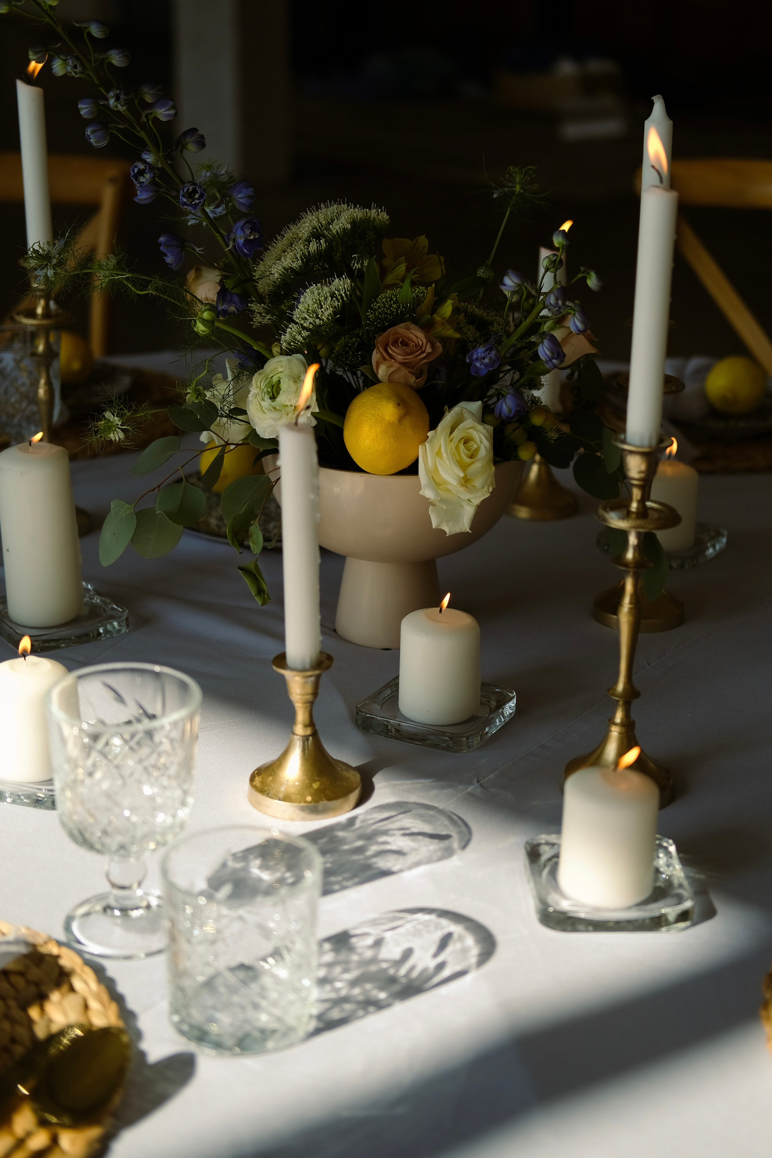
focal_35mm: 53
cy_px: 579
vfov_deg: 37.5
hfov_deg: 25.5
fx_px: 1705
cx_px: 386
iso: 160
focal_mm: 35
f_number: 2
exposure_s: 1/2400
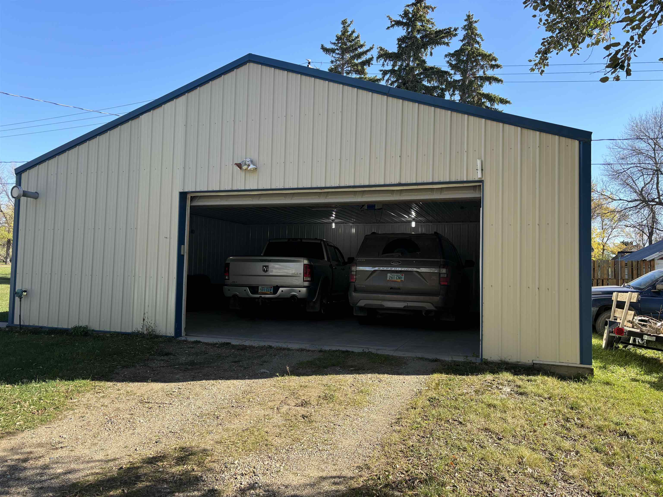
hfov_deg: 67.3
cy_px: 248
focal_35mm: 26
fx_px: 498
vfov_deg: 53.1
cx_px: 332
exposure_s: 1/1115
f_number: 1.6
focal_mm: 5.96
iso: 50
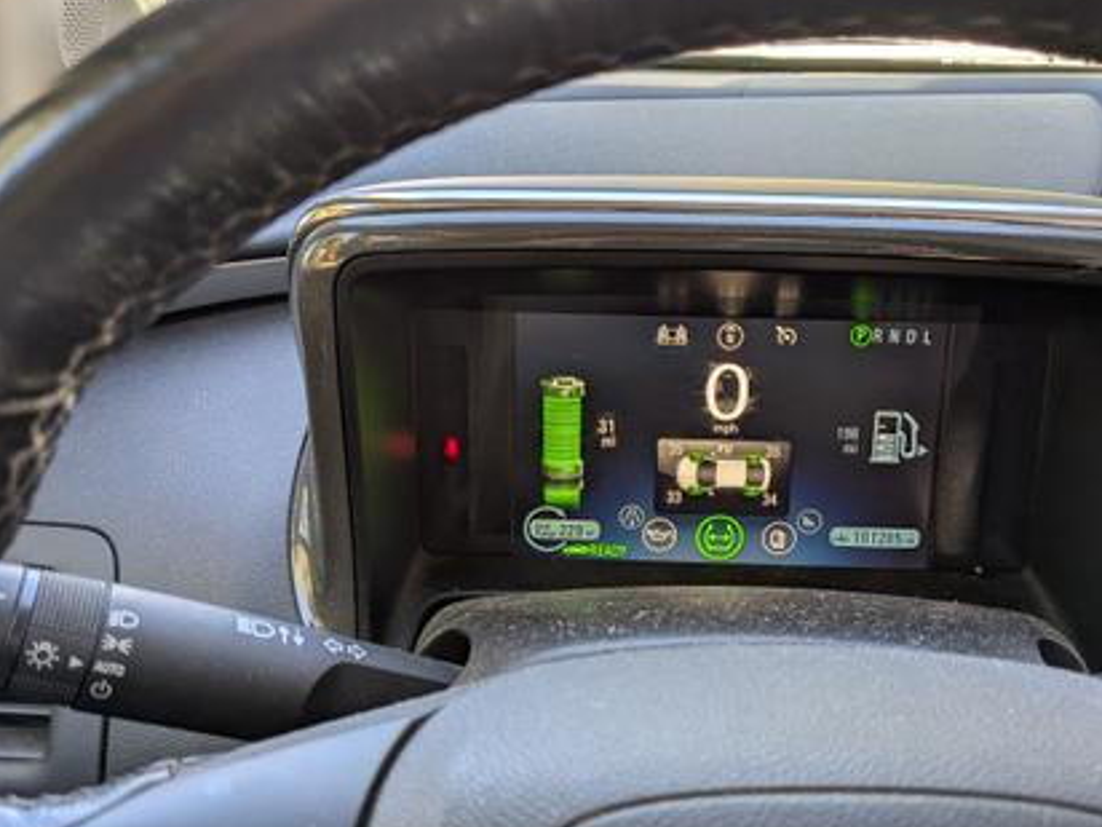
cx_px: 626
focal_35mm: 33
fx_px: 1051
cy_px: 466
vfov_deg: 42.9
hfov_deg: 55.2
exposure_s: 1/121
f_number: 1.73
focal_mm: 4.38
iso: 61
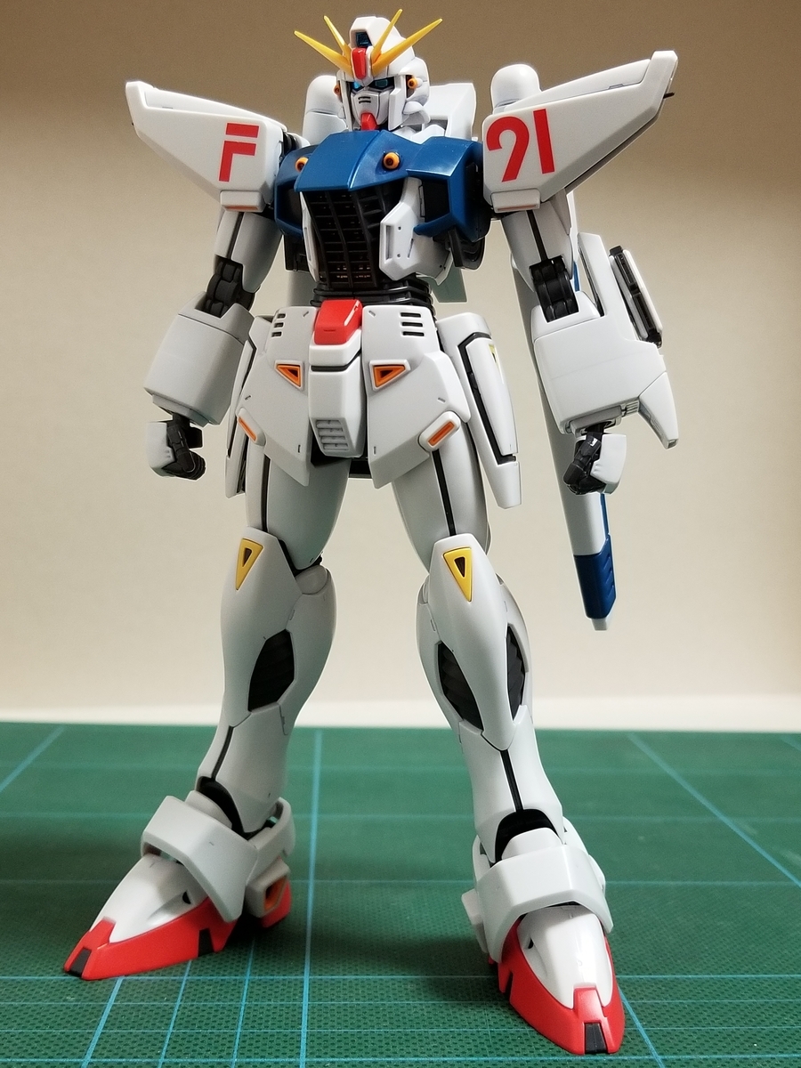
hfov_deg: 53.1
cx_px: 400
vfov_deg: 67.3
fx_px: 802
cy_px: 534
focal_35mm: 26
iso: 200
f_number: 1.7
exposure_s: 1/30
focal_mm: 4.25
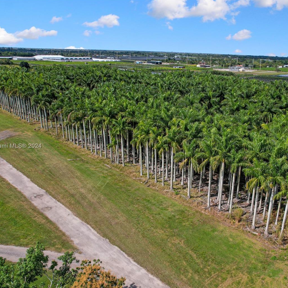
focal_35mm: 29
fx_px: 273
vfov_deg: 55.6
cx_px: 176
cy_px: 146
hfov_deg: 55.1
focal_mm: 8.38
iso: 100
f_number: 2.8
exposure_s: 1/3000
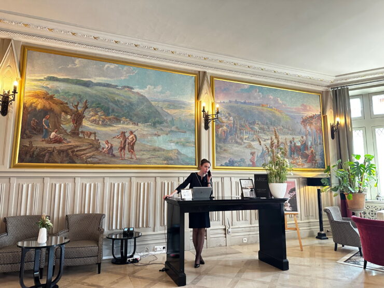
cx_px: 192
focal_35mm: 24
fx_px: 266
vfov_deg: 56.8
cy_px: 144
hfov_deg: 71.6
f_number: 1.78
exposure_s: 1/50
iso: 320
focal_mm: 6.86
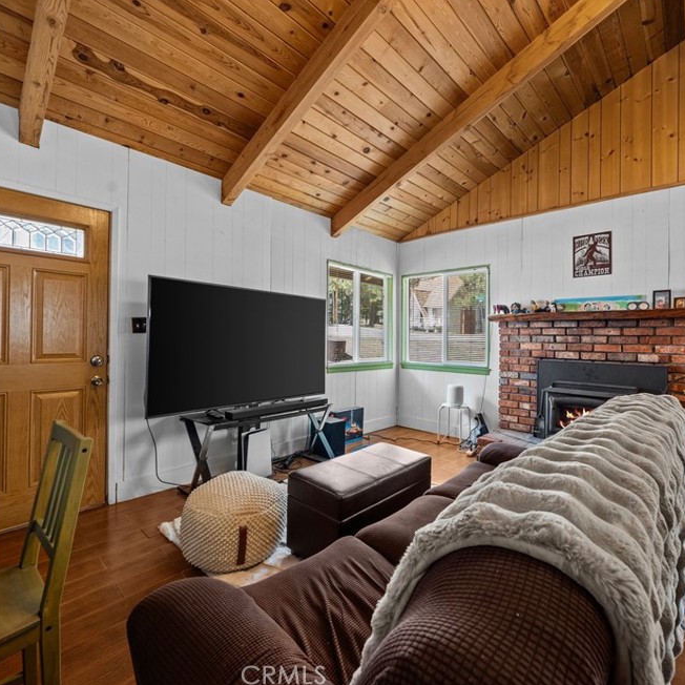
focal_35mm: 16
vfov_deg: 87.4
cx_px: 359
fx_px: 358
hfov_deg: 87.4
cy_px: 332
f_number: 8
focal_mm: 12
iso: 1000
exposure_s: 1/2.5
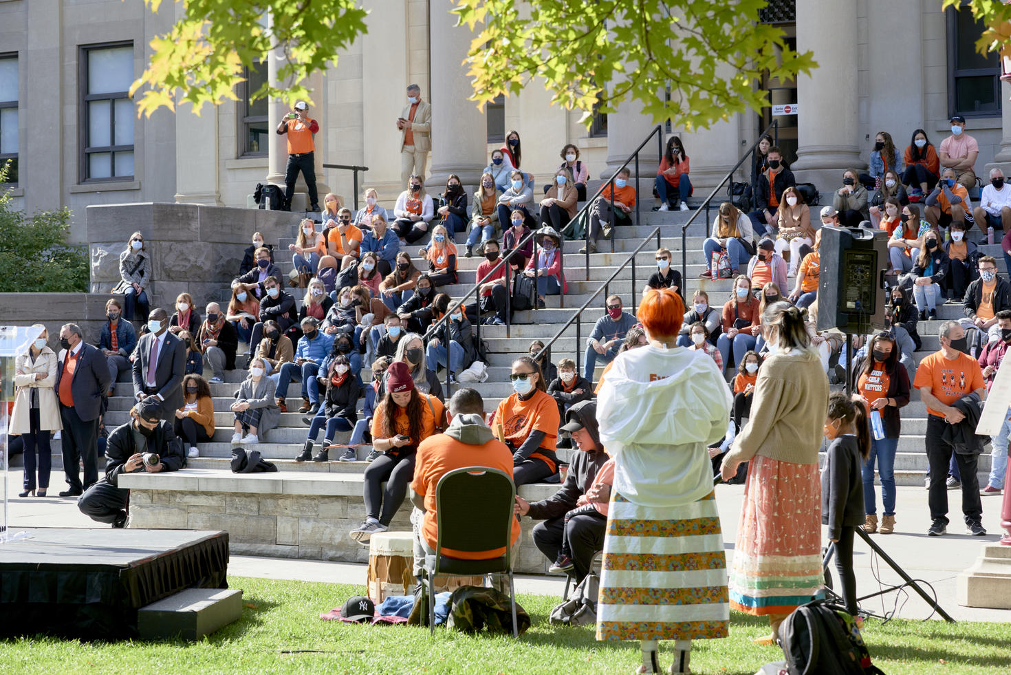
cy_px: 338
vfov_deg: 15.2
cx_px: 506
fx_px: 2528
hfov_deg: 22.6
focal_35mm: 90
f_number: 8
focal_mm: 90
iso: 320
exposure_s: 1/500
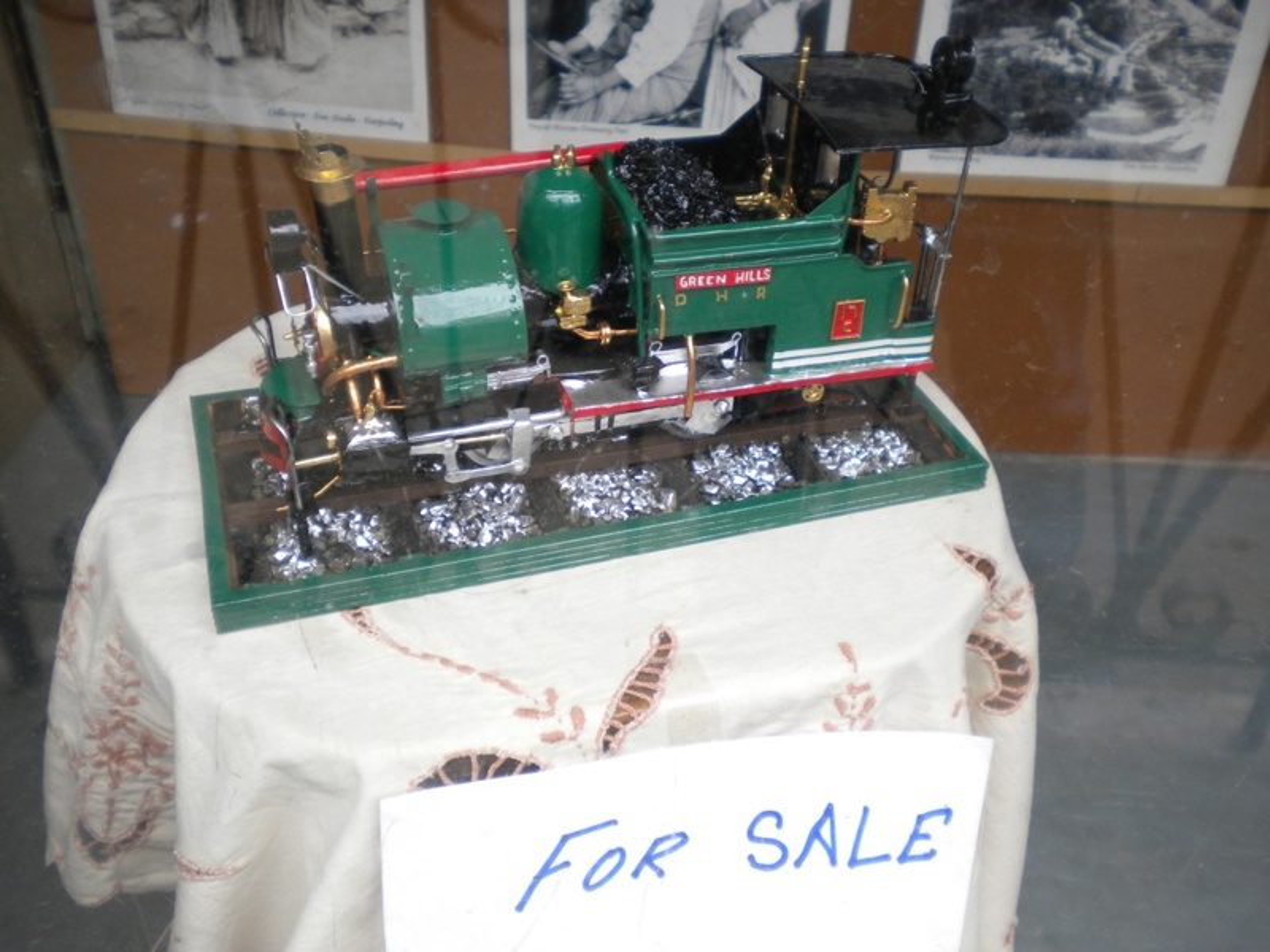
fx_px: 1284
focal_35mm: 35
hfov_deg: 52.6
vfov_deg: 40.7
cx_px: 635
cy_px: 476
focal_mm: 6.3
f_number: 3.1
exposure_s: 1/169
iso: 100
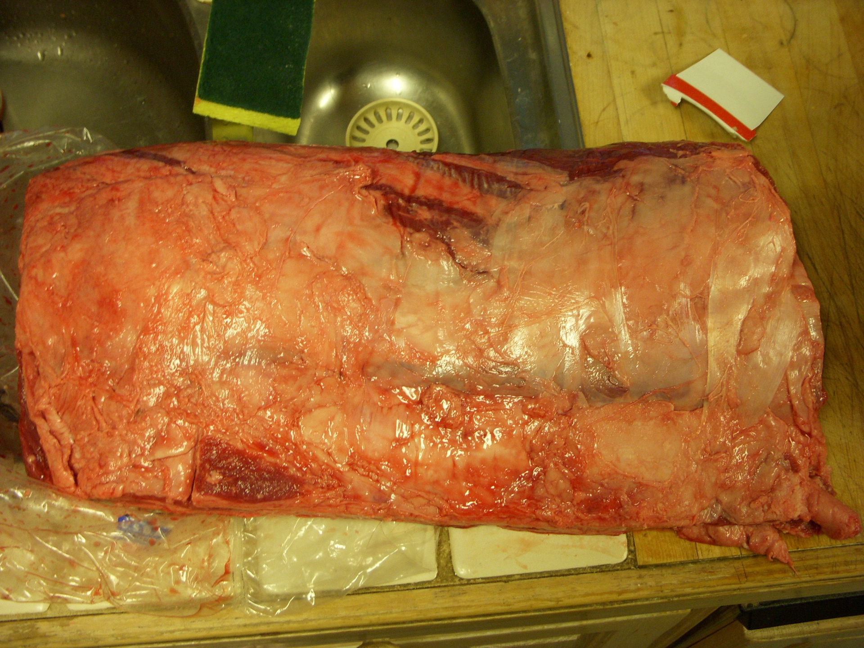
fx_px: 1173
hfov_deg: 40.4
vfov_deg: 30.9
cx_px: 432
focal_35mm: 47
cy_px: 324
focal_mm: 7.9
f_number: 3.4
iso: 200
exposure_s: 1/10
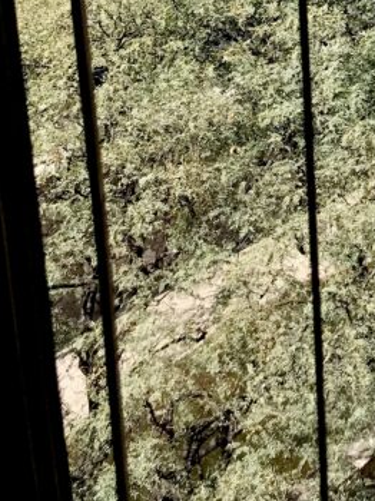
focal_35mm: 82
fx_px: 1186
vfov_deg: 21.4
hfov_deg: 16.7
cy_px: -162
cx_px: 527
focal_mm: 3.99
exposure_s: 1/1473
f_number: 1.8
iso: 20
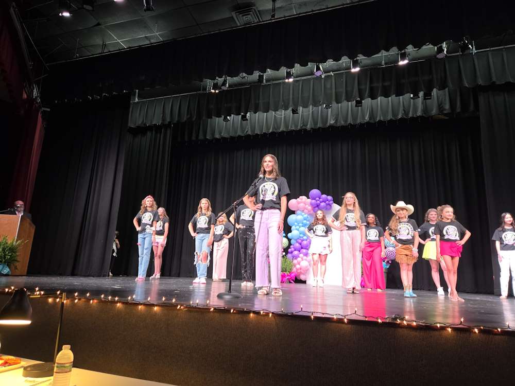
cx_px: 258
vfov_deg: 58.9
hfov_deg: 73.9
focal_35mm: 23
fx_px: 342
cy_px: 193
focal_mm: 5.4
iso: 125
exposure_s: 1/53
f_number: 1.8
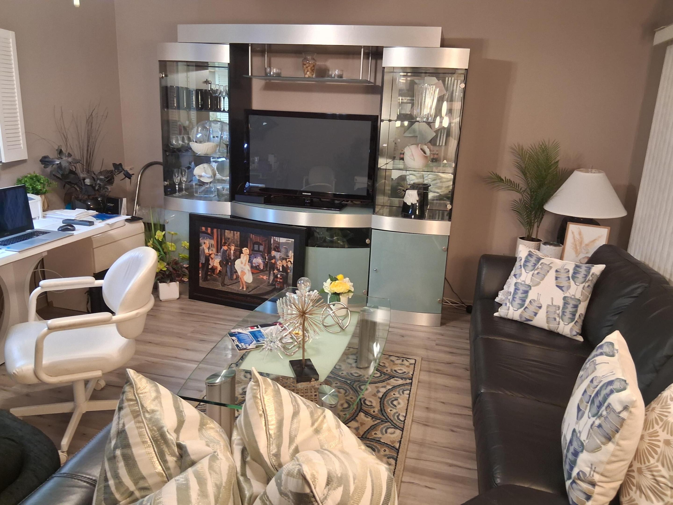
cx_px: 336
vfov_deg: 53.1
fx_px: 505
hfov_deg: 67.3
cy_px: 252
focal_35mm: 26
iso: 500
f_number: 1.8
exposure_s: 1/50
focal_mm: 3.98
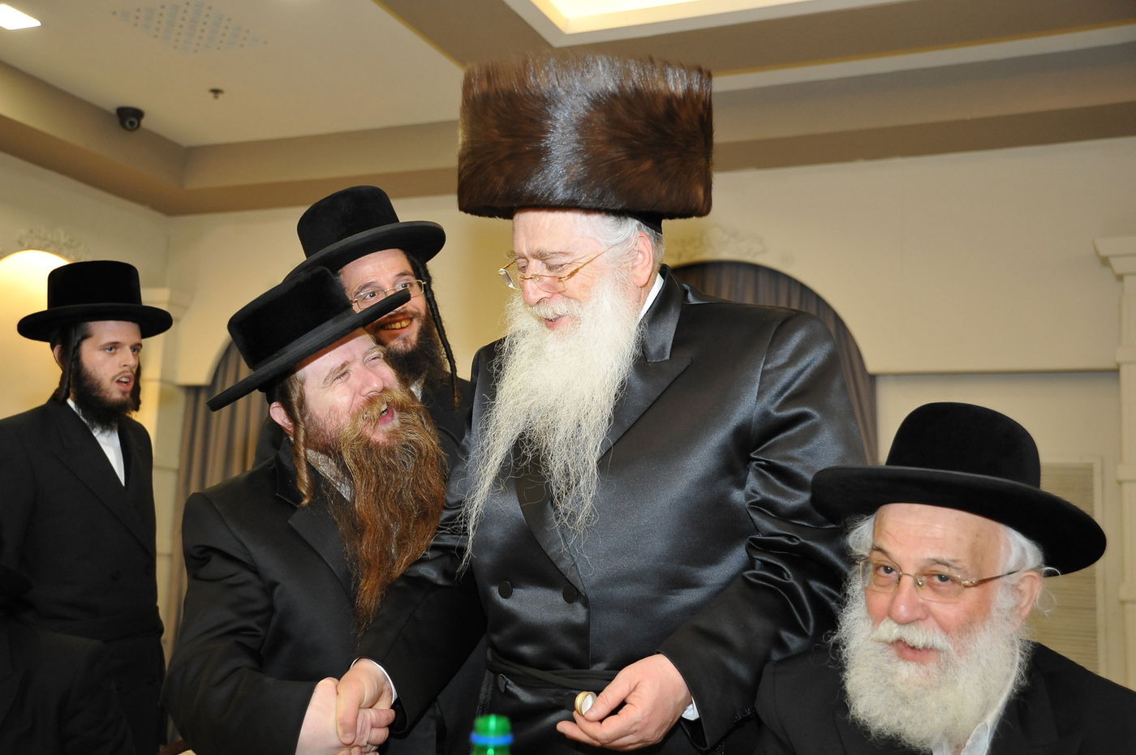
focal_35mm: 42
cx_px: 568
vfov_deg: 31.8
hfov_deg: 46.4
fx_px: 1324
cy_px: 378
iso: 2000
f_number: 4
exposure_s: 1/125
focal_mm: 42
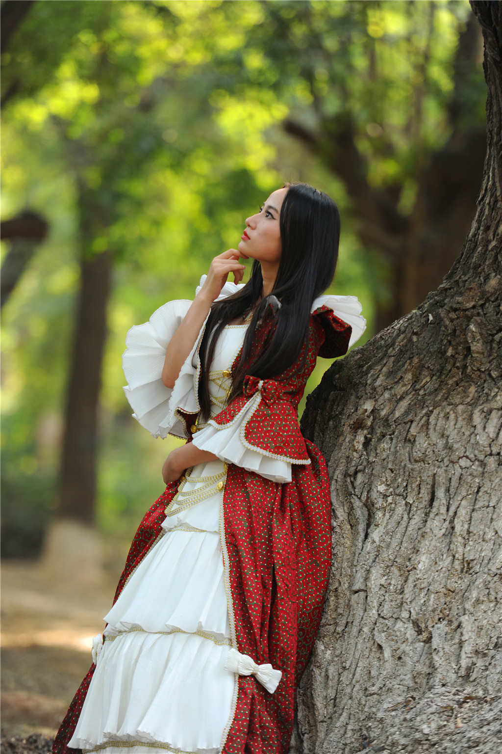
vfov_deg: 11.4
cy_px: 377
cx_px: 251
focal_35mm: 180
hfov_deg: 7.6
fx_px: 3765
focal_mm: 180
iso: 320
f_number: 2.8
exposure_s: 1/200
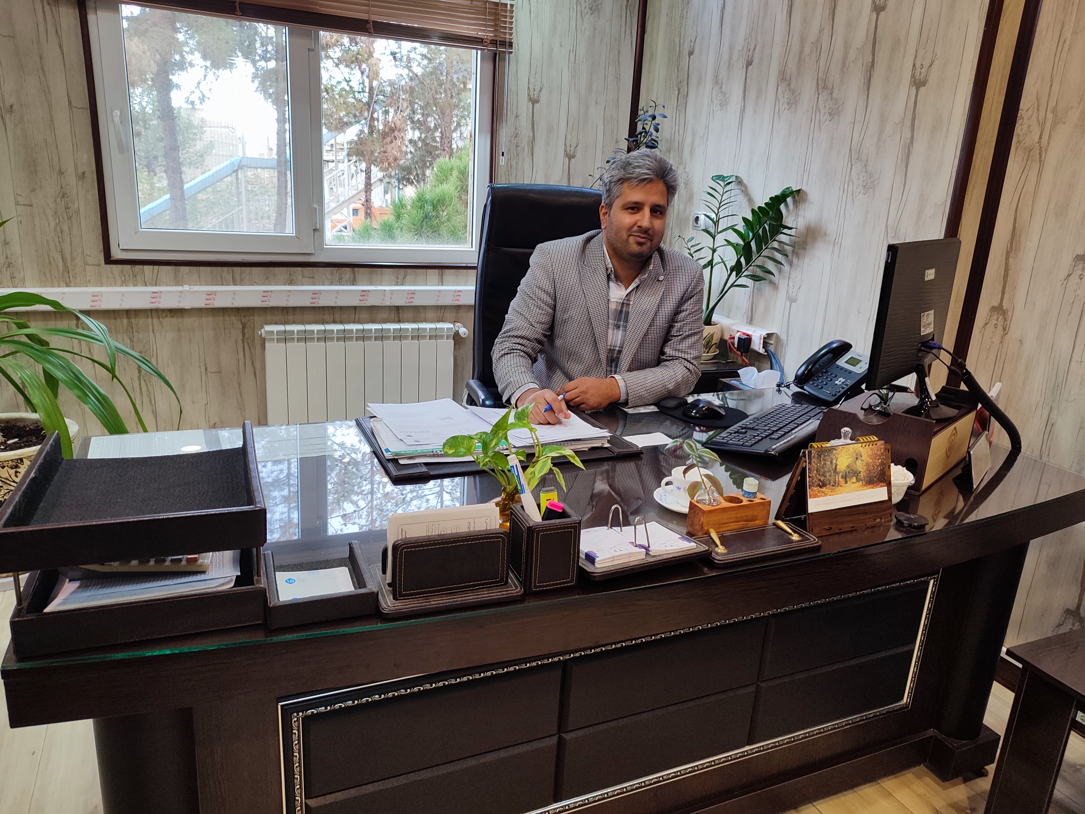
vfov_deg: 56.8
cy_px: 407
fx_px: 752
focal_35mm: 24
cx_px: 542
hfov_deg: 71.6
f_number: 1.89
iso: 236
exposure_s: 1/33
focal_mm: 5.89
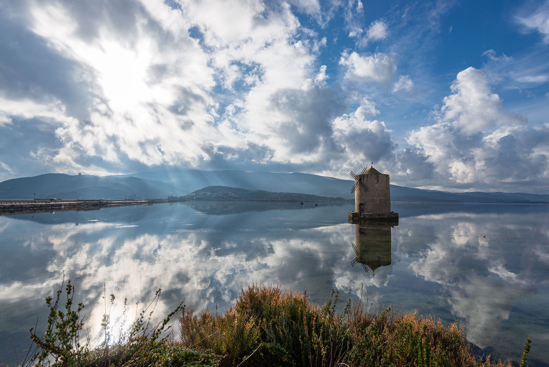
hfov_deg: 86.9
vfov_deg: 64.6
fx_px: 290
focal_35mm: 19
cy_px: 184
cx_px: 274
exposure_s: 1/800
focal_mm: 19
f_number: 7.1
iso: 100
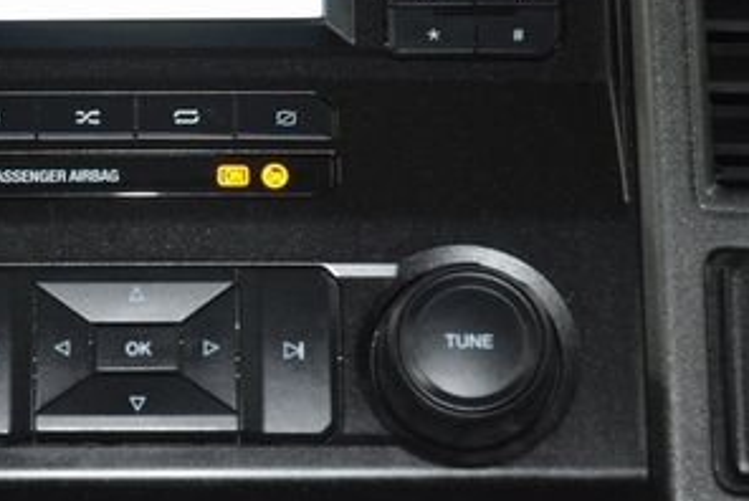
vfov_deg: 6.1
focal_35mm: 227
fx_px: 4727
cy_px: 100
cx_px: 149
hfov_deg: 9.0
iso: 3200
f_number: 4.5
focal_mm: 70
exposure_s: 1/125
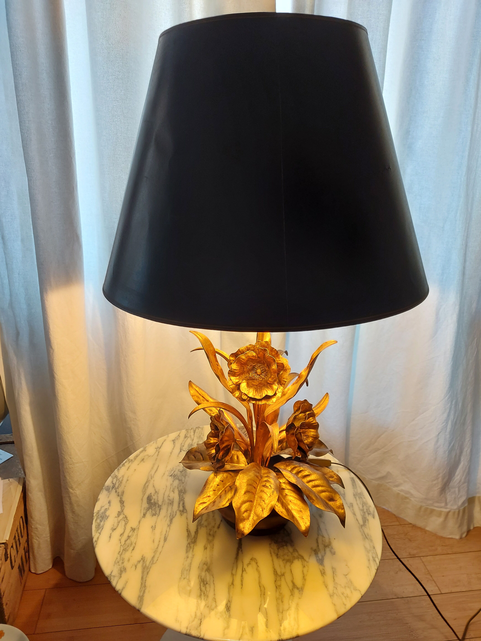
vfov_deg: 71.6
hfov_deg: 56.8
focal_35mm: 24
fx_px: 445
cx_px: 240
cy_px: 320
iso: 125
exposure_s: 1/60
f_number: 1.8
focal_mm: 5.23
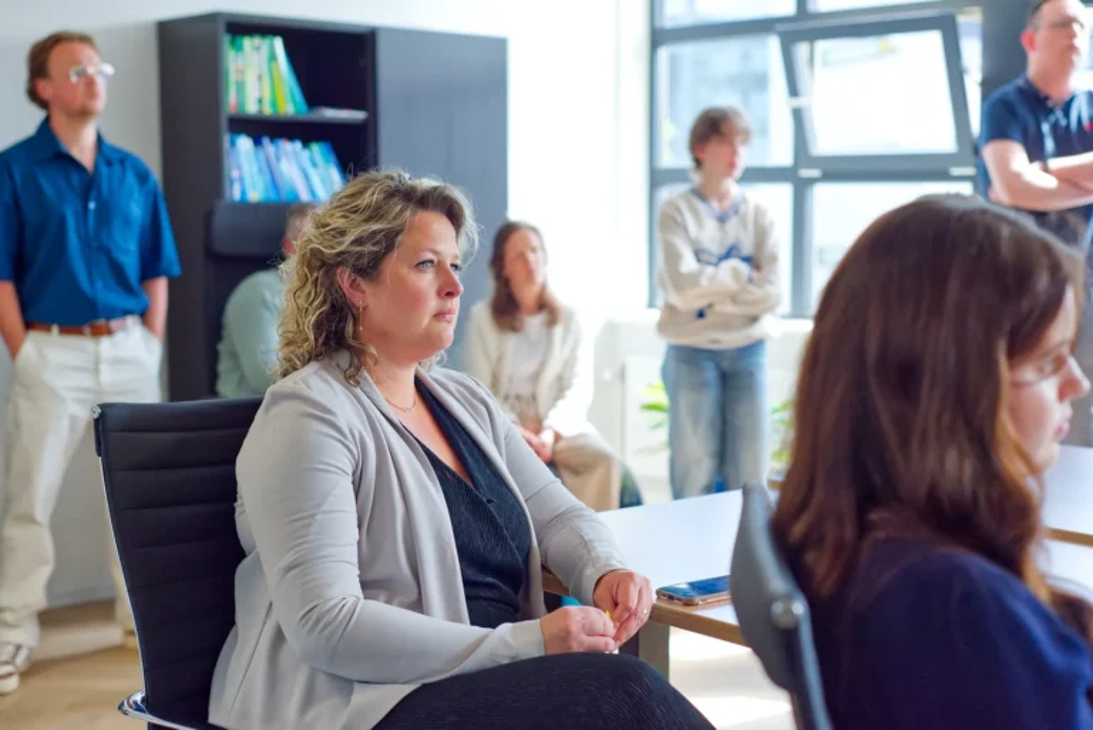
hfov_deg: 39.6
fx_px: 1519
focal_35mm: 50
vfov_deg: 27.0
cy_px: 365
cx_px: 546
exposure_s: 1/800
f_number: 3.2
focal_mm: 50
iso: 400
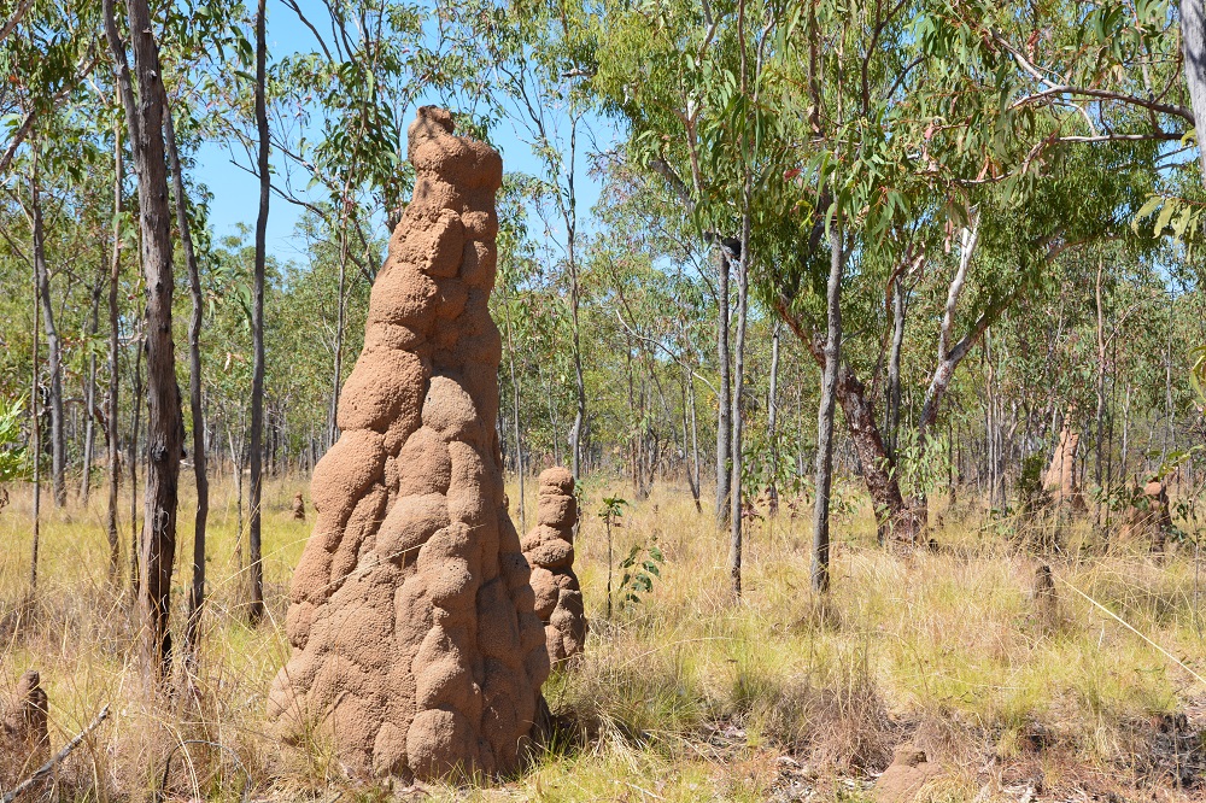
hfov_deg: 24.6
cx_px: 603
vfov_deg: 16.5
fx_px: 2763
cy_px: 402
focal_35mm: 82
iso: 140
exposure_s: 1/125
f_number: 11
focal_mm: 55
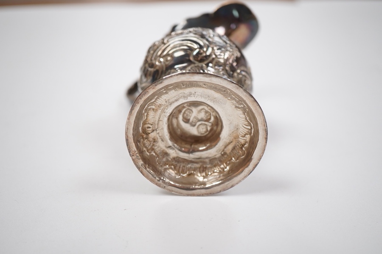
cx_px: 191
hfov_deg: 43.6
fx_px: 477
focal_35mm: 45
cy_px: 127
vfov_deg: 29.9
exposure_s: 1/125
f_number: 5
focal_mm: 30
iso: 500
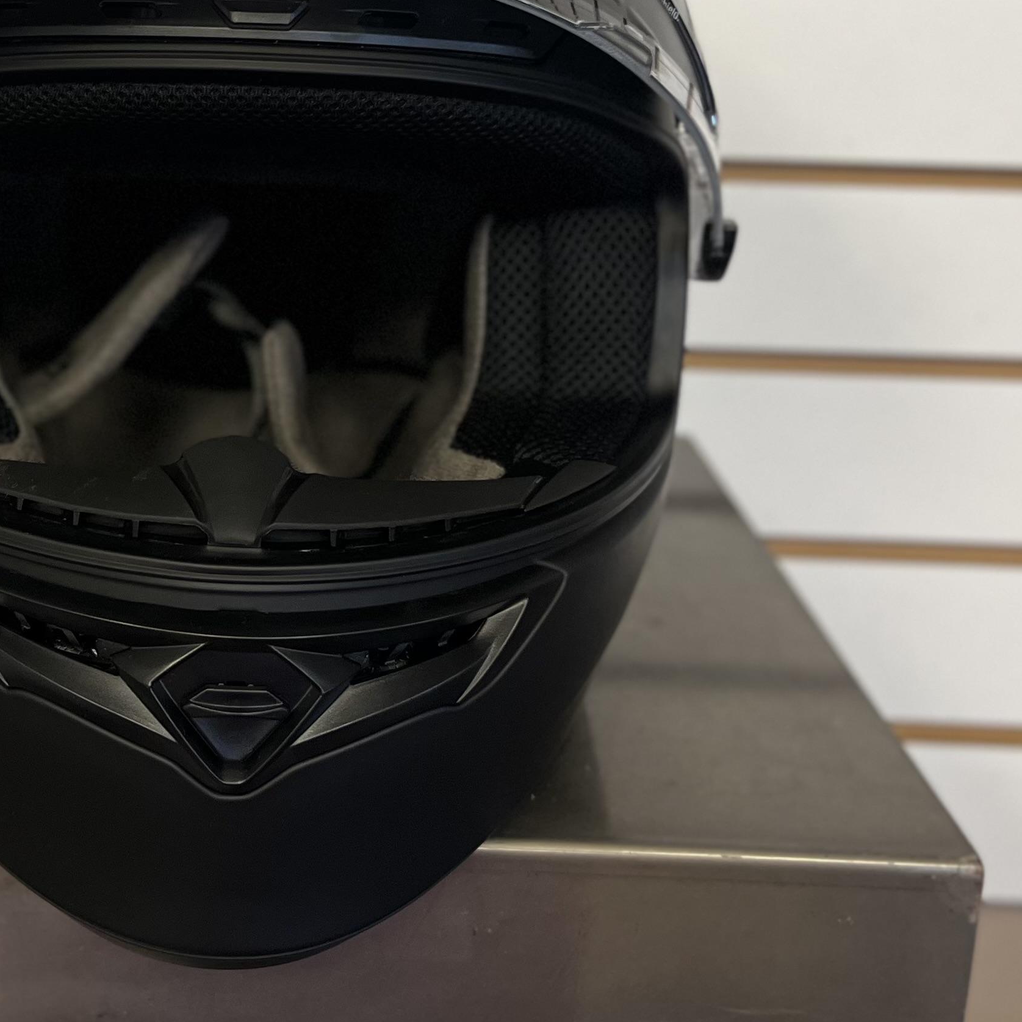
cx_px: 328
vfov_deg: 36.5
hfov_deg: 36.4
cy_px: 354
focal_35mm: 46
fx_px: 1537
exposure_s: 1/60
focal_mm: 5.1
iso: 100
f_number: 1.6
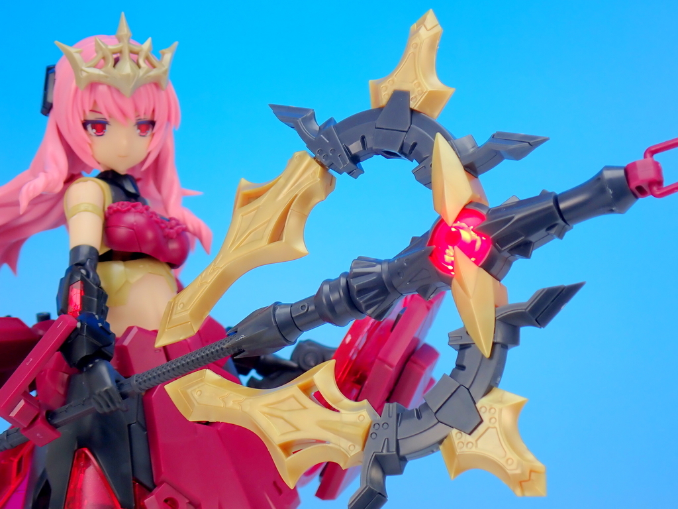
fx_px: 1959
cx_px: 339
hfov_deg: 19.6
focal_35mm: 100
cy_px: 254
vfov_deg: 14.8
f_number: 4.9
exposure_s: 1/10
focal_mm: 18
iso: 100
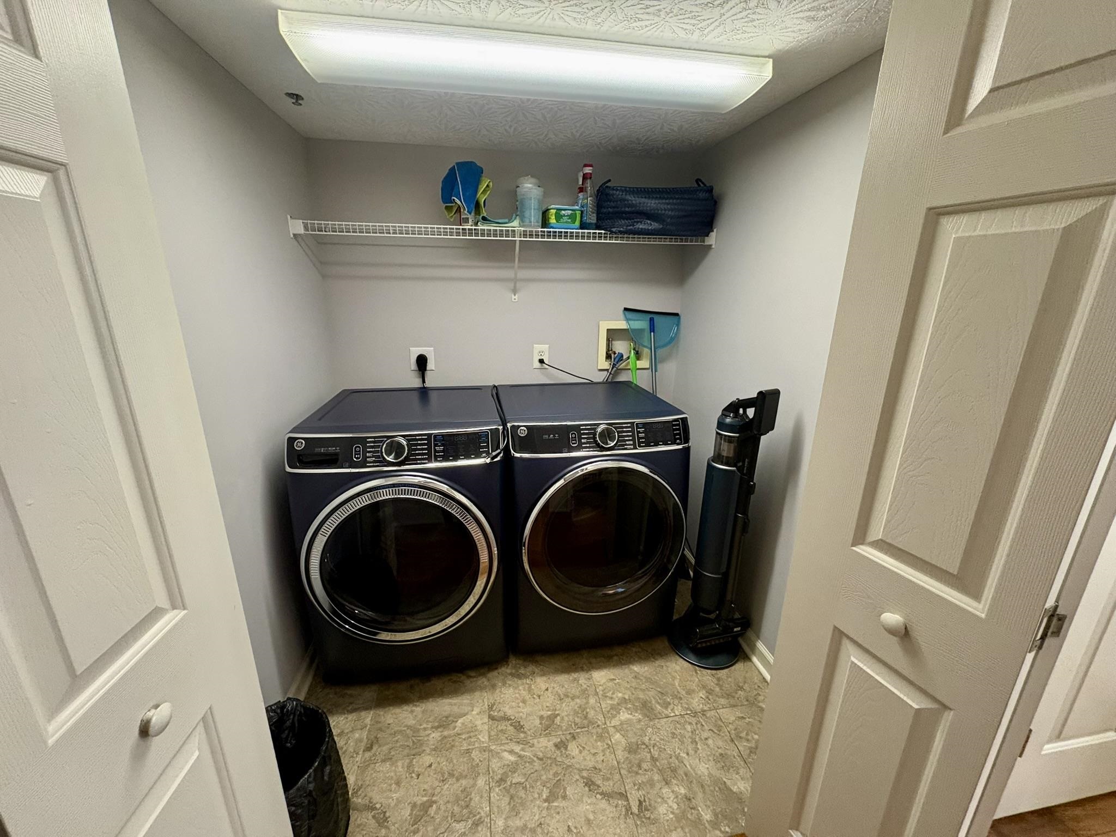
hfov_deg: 102.1
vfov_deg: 85.7
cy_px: 418
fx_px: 451
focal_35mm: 14
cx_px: 558
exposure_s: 1/60
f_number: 2.2
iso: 500
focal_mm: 2.22
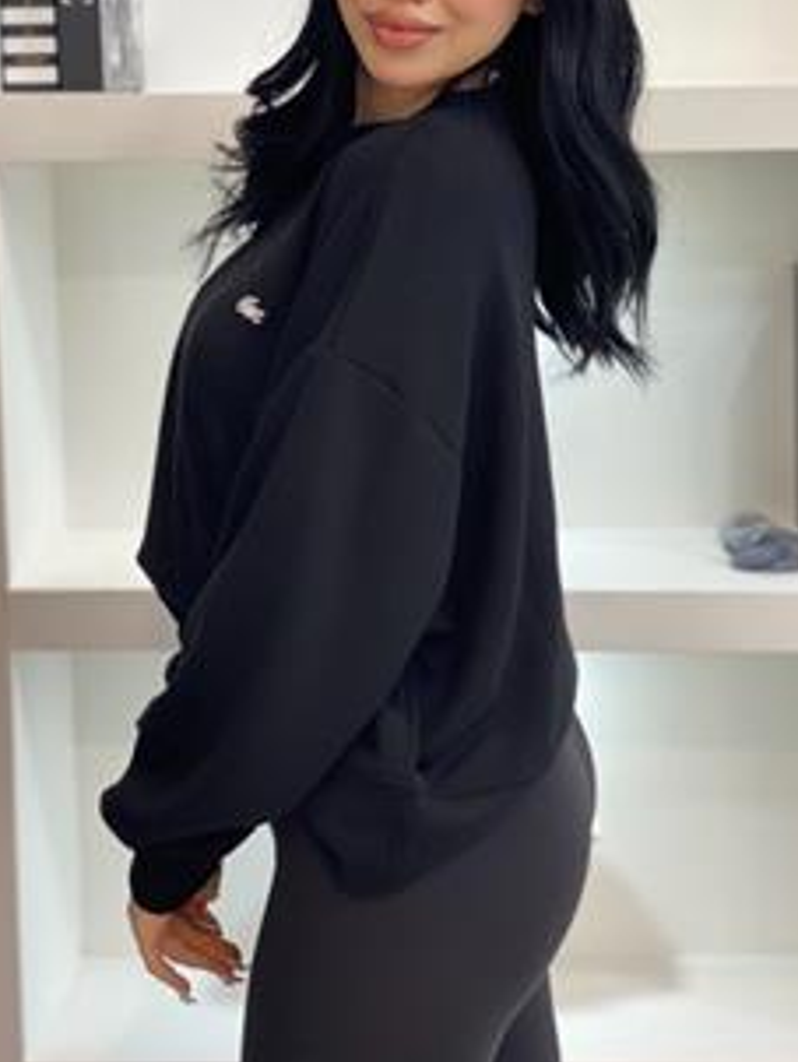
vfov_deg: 27.2
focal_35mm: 71
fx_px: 2179
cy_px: 353
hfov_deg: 20.7
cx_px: 415
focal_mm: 6
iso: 125
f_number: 2
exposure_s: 1/100
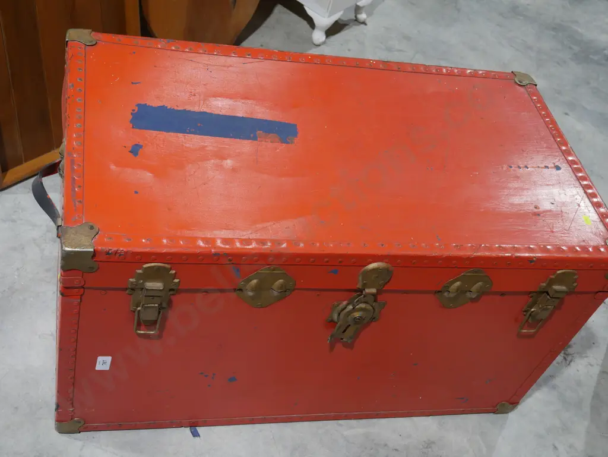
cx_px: 304
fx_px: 773
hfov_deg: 42.9
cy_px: 228
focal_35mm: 44
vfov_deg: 32.9
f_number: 4.7
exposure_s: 1/60
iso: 500
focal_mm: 22
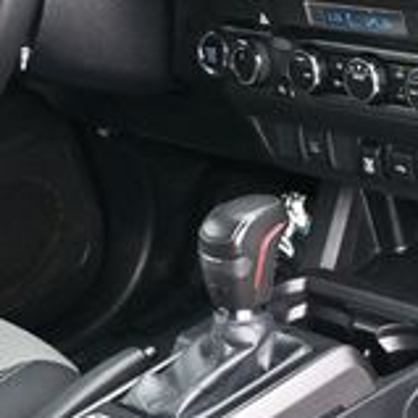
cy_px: 213
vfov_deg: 17.4
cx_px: 568
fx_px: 1364
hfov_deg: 16.3
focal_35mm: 100
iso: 640
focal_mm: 19.5
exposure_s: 1/125
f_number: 3.8
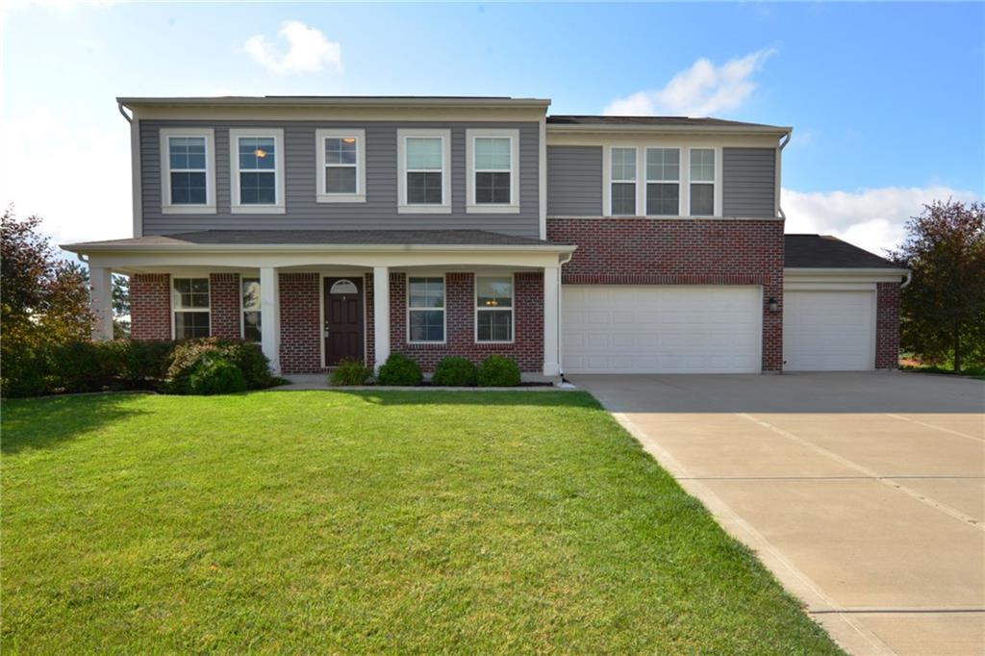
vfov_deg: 67.3
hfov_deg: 90.0
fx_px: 492
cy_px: 328
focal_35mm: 18
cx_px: 492
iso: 200
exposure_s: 1/200
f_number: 11
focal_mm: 18
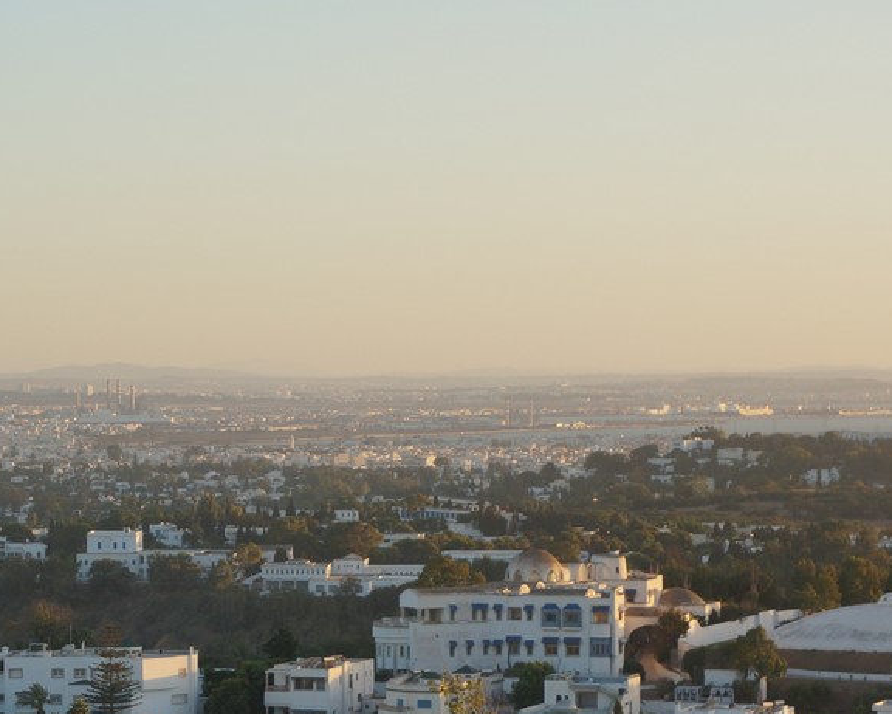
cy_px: 482
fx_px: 3881
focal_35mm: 147
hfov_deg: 13.1
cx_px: 235
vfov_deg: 10.5
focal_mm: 50
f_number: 5.6
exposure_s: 1/125
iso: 100
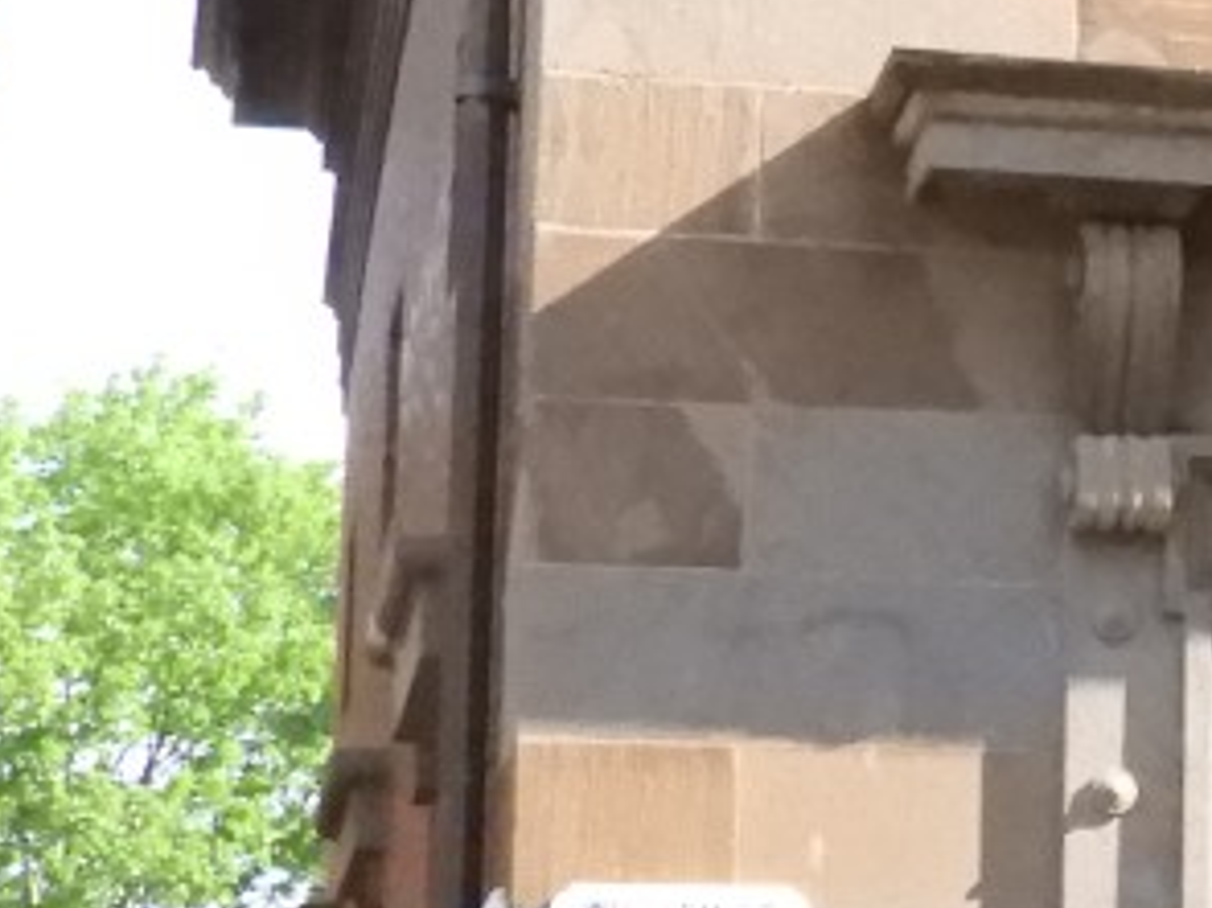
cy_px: 444
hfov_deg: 10.4
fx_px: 5985
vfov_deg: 8.7
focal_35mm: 171
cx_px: 2642
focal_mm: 6.3
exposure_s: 1/2000
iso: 1600
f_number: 4.2
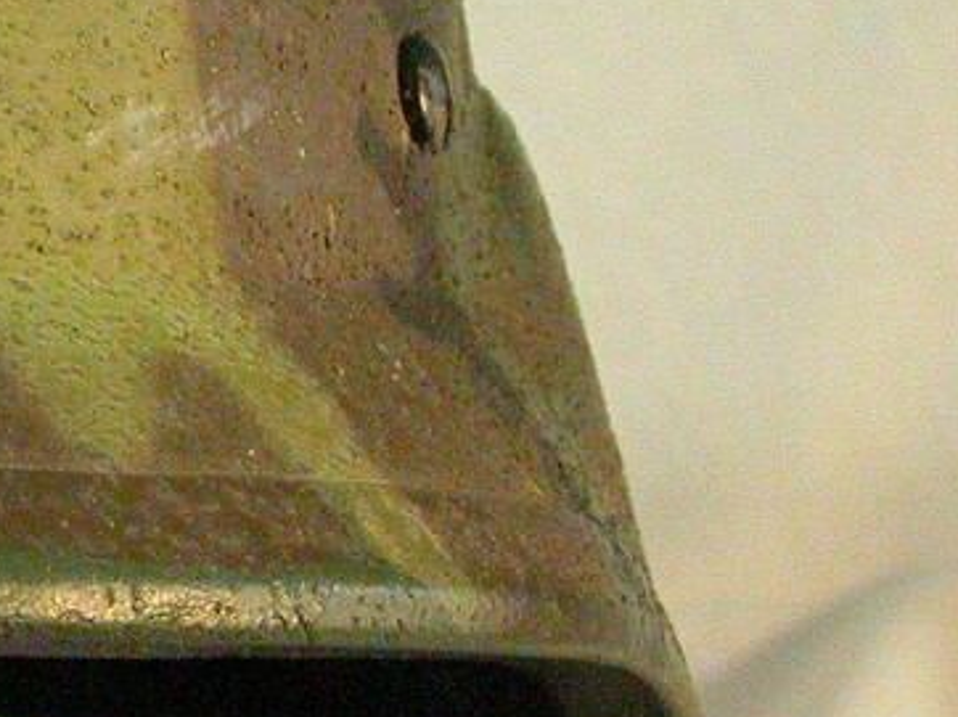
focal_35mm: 131
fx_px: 3623
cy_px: 153
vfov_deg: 11.3
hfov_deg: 13.9
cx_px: -606
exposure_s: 1/29.5
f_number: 4.5
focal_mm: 9.5
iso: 800
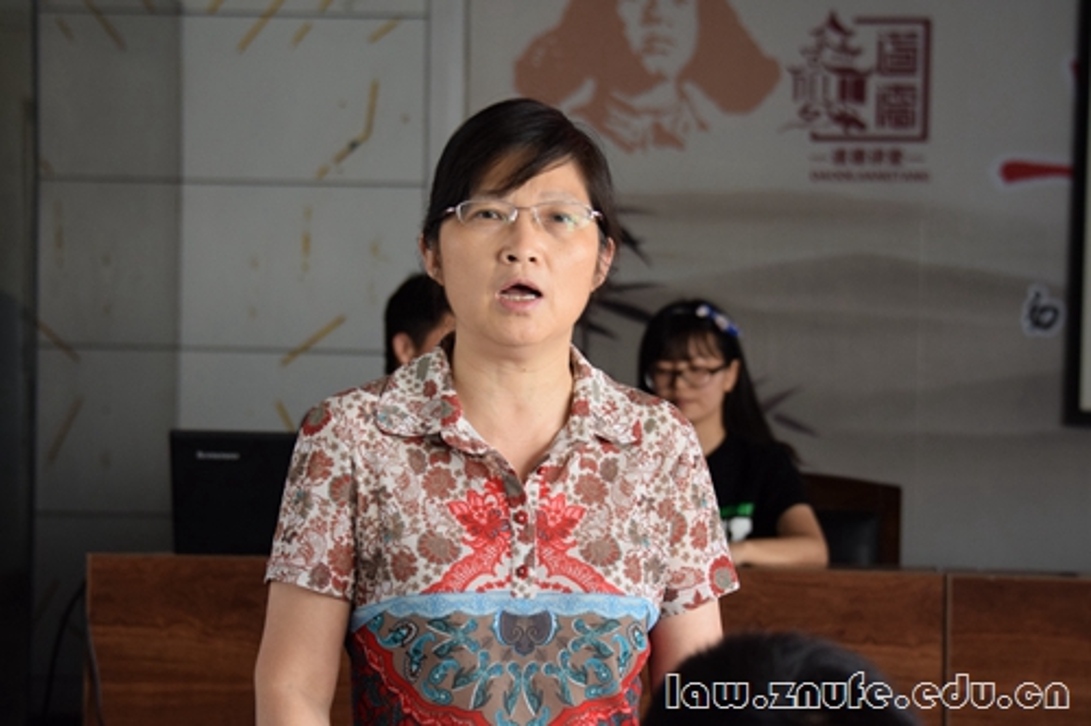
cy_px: 363
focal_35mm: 117
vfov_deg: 11.7
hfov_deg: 17.5
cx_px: 546
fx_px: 3544
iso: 800
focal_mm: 78
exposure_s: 1/30
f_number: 5
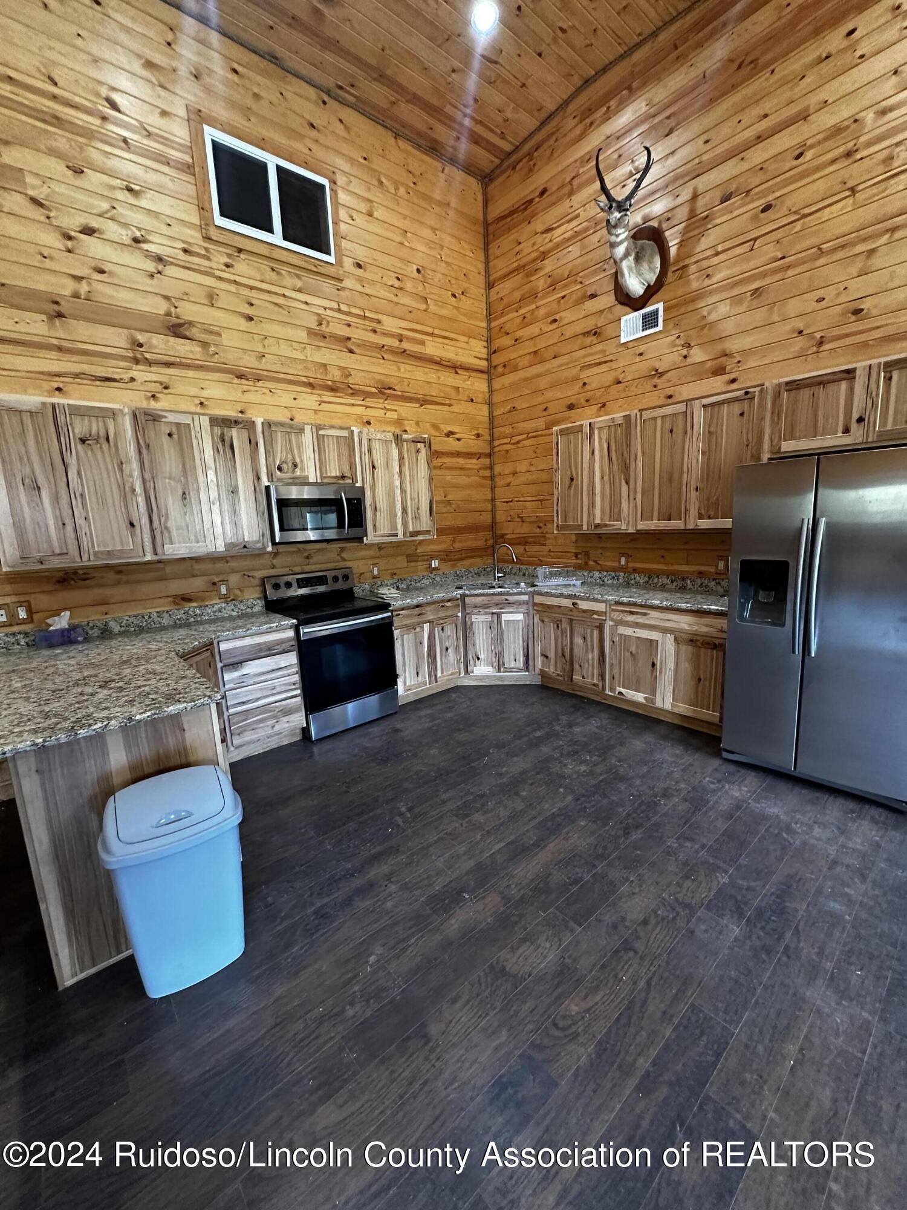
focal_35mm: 14
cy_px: 605
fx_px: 489
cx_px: 454
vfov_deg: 102.1
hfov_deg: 85.7
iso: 400
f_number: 2.2
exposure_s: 1/60
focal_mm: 2.22
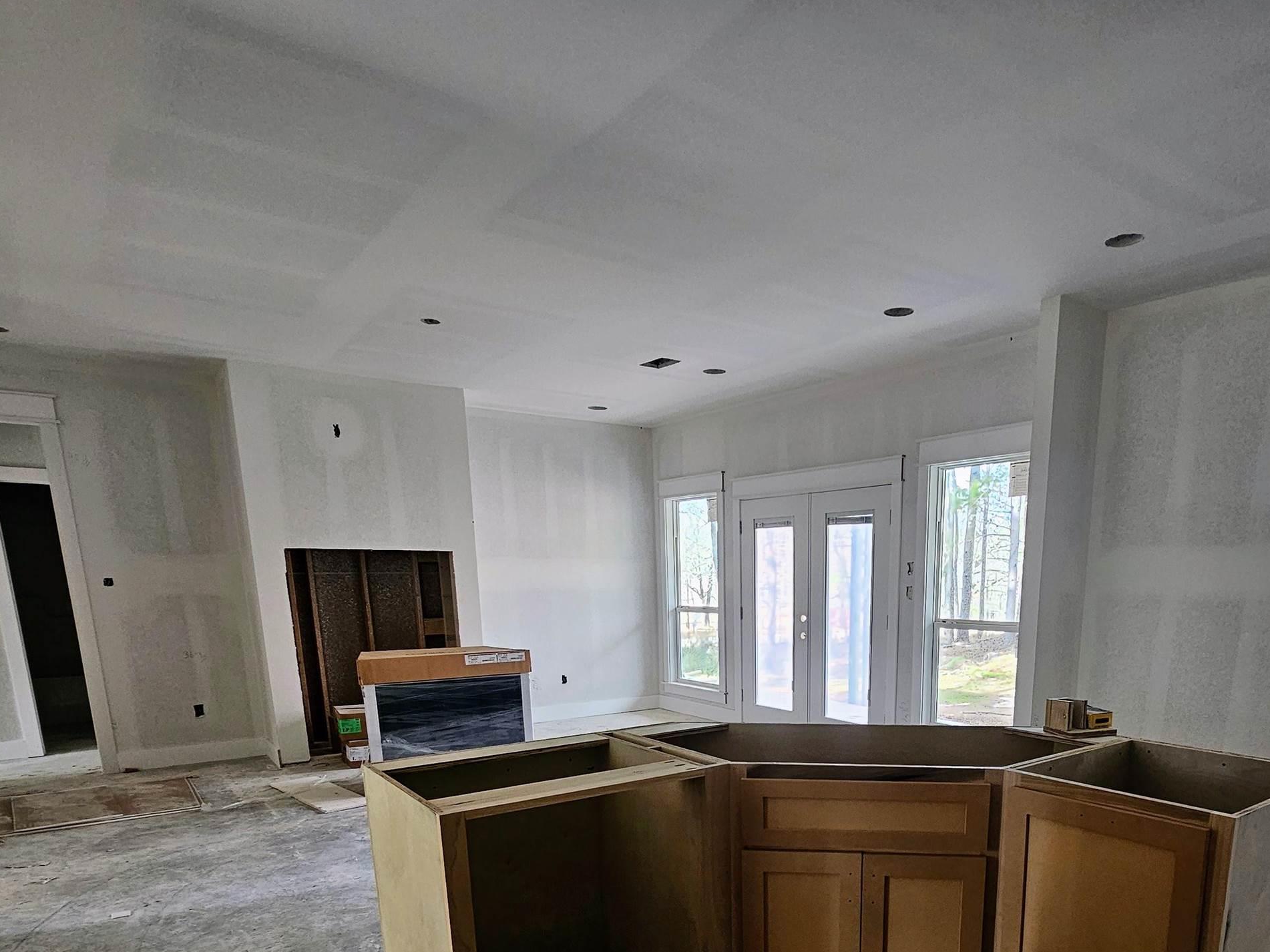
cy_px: 754
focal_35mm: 21
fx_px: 770
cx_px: 776
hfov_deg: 77.9
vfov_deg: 58.8
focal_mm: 2.2
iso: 125
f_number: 2.2
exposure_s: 1/60
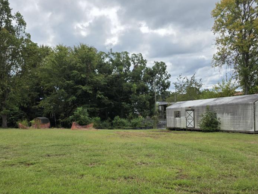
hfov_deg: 56.6
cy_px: 125
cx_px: 113
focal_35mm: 32
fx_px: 239
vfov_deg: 43.7
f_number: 1.7
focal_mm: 6.3
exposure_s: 1/6574
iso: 80
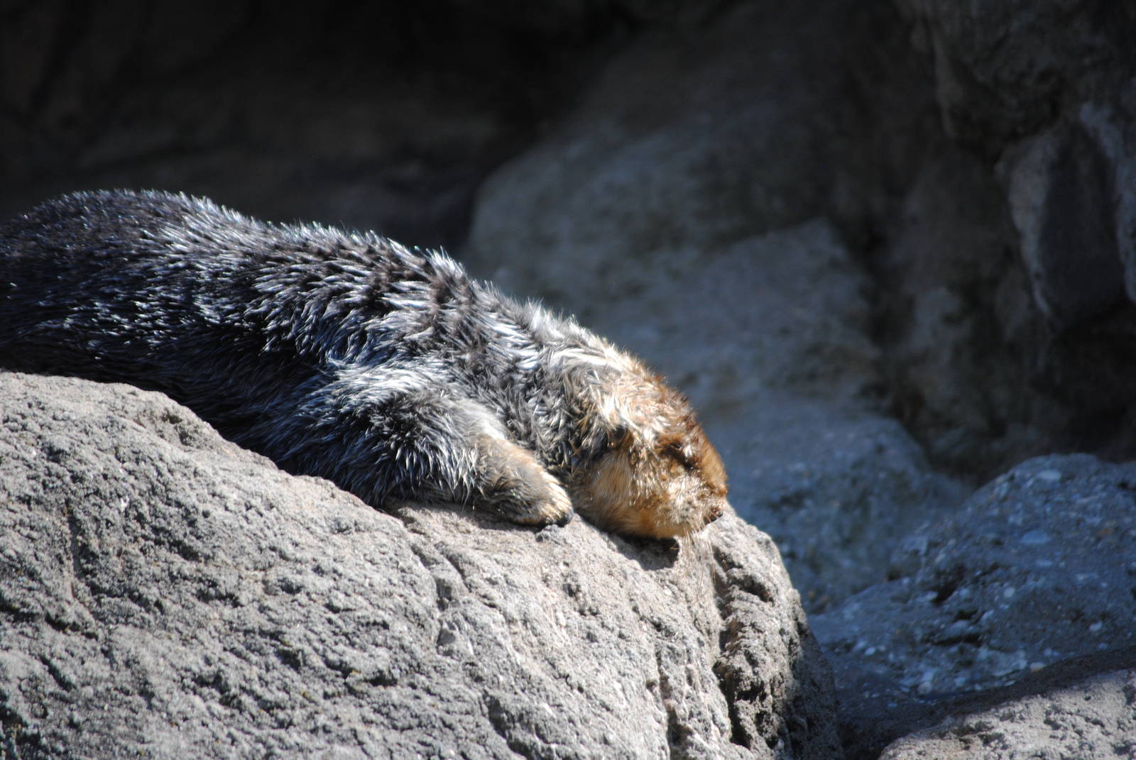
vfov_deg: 4.6
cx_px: 568
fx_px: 9478
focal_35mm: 300
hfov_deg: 6.9
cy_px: 380
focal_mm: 200
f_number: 5.6
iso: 250
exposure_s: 1/500
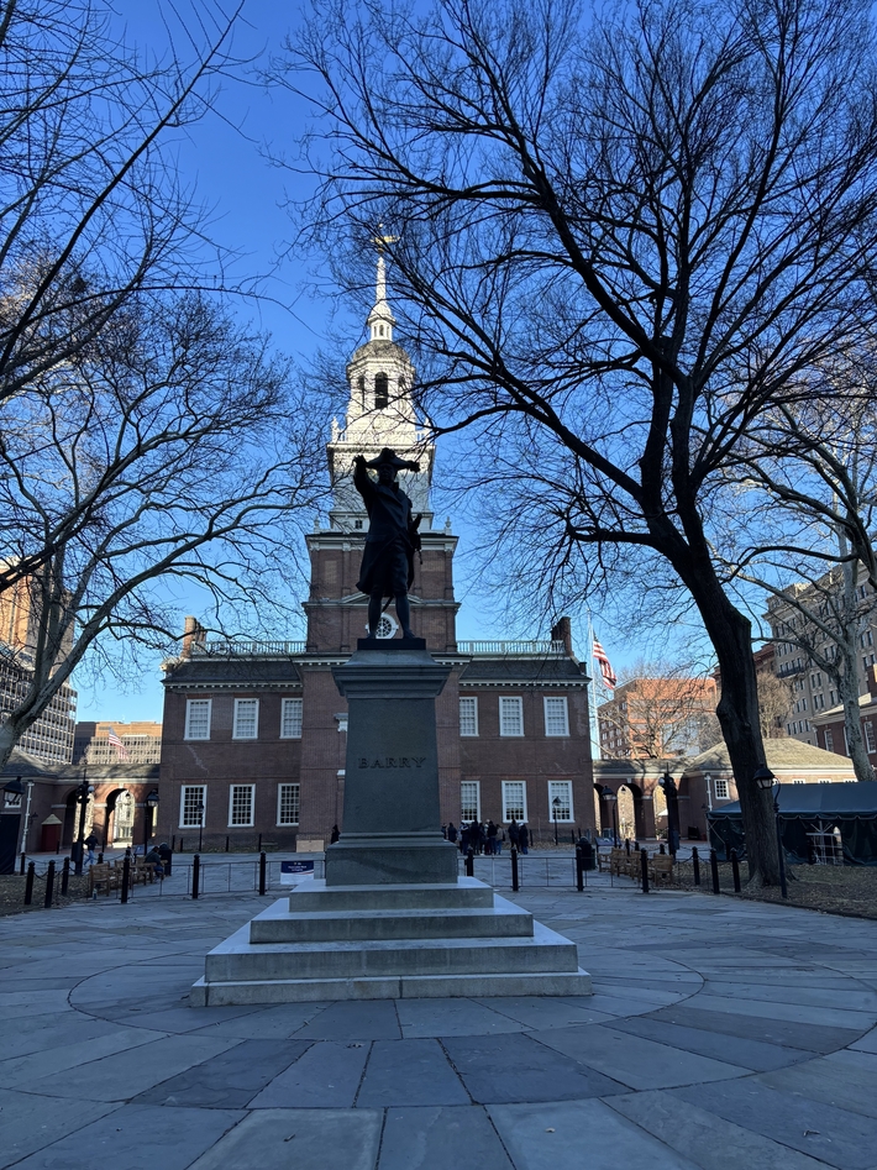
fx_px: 878
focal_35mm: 26
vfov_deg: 67.3
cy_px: 585
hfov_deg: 53.1
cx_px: 438
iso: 50
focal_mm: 6
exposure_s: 1/1047
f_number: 1.6
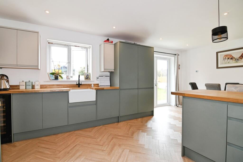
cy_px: 81
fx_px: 108
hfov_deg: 96.7
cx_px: 122
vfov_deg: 73.8
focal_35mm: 16
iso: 400
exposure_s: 1/50
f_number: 8
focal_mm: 11
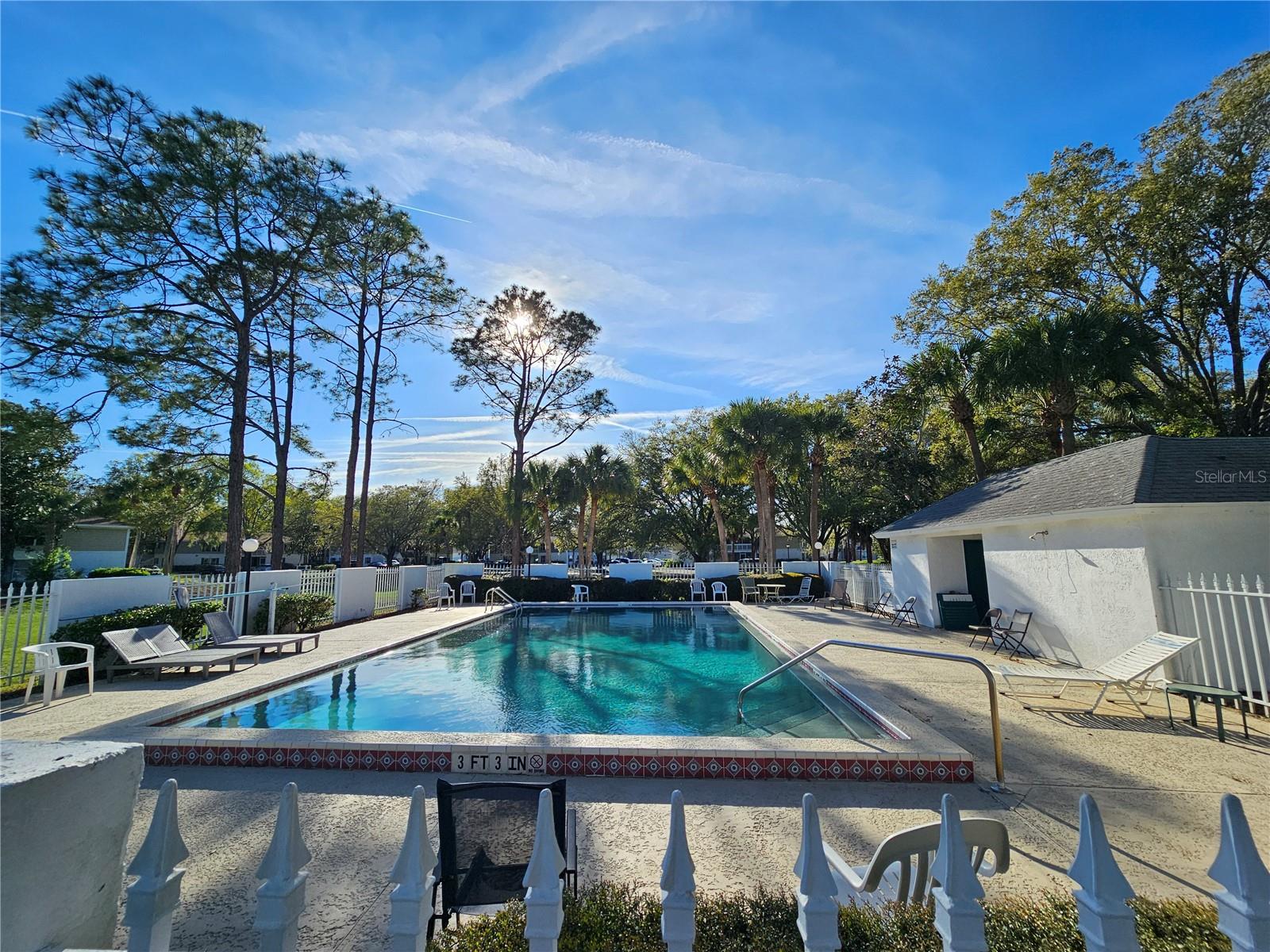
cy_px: 476
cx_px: 635
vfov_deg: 89.9
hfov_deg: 106.2
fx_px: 477
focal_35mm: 13
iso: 50
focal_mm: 2.2
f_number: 2.2
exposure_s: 1/2929
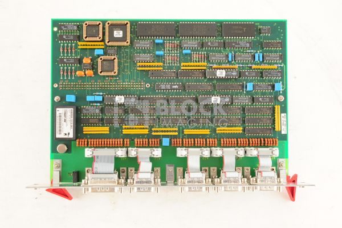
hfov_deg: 39.6
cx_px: 171
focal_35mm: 50
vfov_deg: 26.9
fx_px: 475
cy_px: 114
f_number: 9
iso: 1600
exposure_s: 1/125
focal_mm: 50
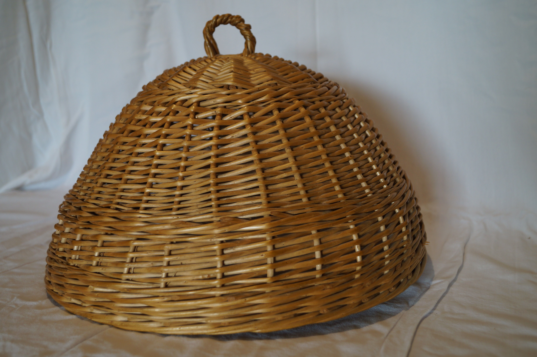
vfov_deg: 34.1
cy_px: 178
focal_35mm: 39
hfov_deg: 49.6
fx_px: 581
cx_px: 268
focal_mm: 26
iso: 250
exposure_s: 1/60
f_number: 4.5
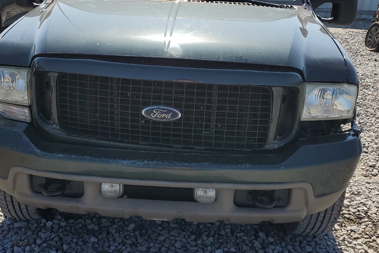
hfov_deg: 41.0
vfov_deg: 28.1
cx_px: 167
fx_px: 505
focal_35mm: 48
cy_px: 123
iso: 50
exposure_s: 1/5000
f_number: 1.5
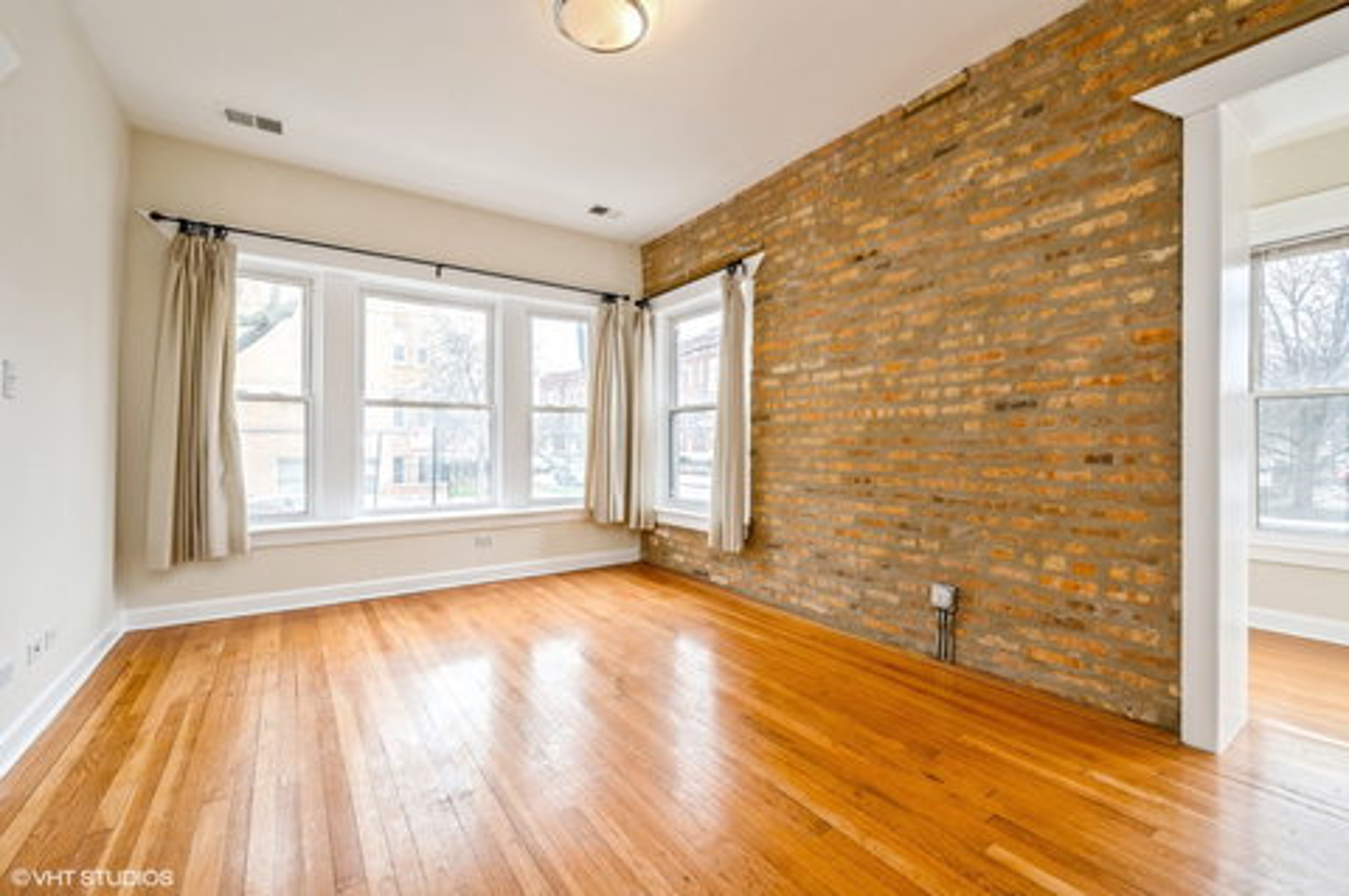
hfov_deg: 100.4
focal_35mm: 15
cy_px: 448
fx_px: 561
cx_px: 674
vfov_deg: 77.2
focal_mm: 15
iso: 200
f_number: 8
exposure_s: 1/20
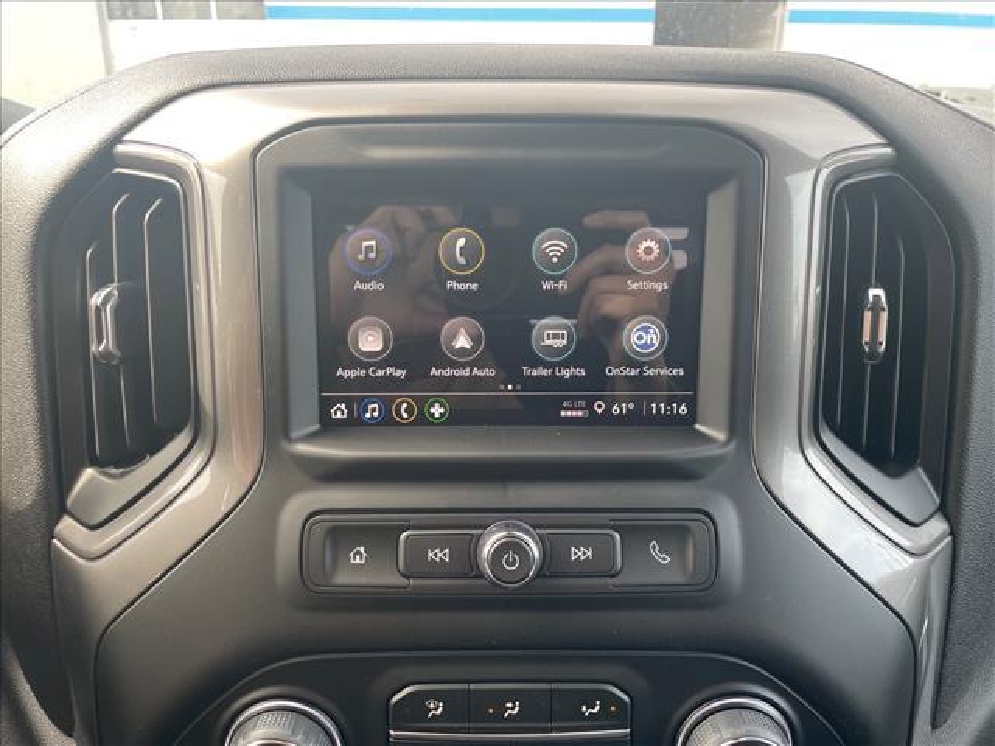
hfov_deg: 67.3
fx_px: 747
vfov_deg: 53.1
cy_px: 373
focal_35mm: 26
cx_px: 498
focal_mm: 4.2
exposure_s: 1/121
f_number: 1.6
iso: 80
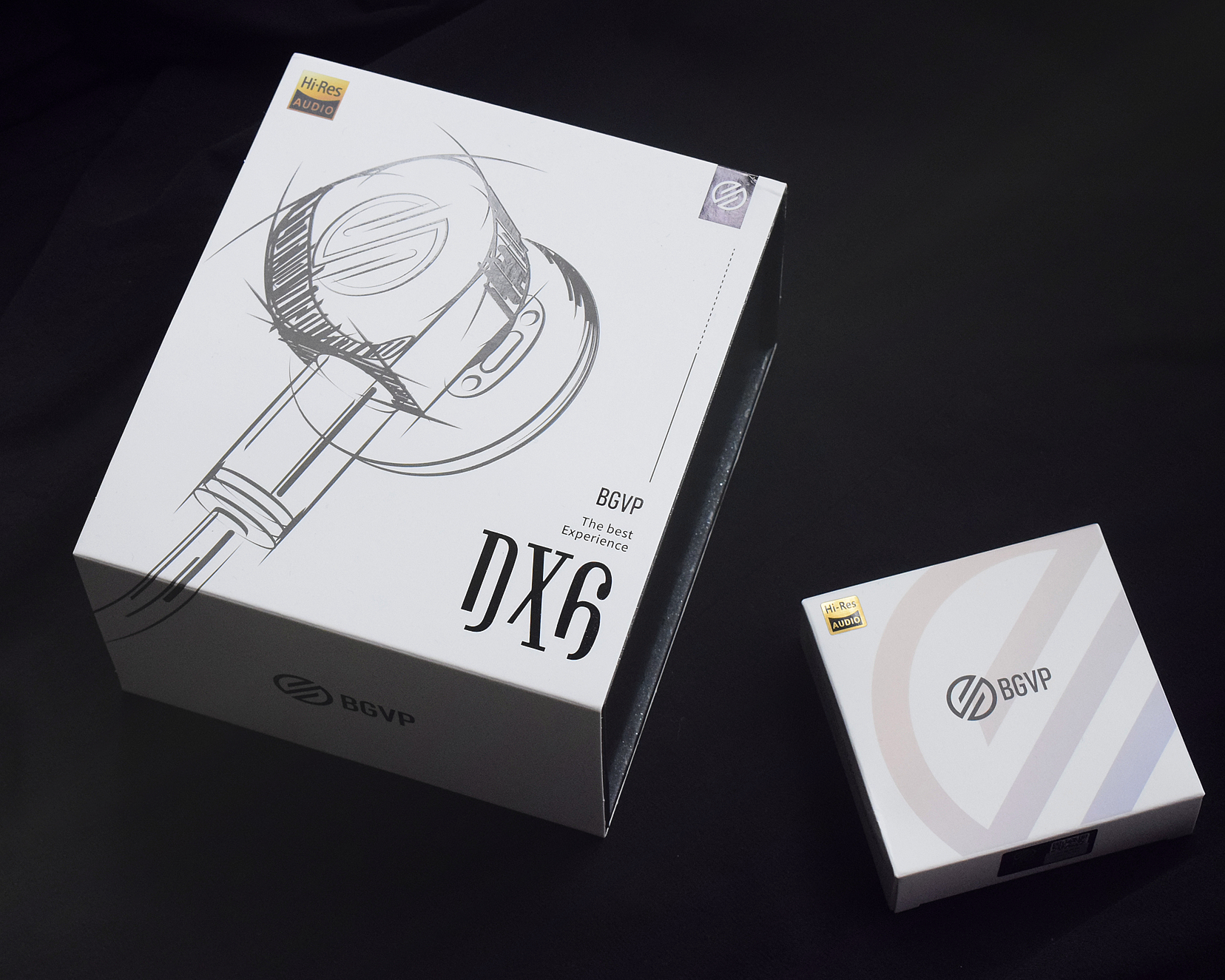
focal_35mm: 85
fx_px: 3082
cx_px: 529
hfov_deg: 22.5
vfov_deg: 18.1
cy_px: 490
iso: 3200
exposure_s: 1/400
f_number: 10
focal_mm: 50
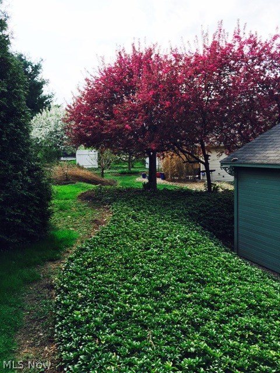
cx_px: 140
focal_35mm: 29
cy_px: 186
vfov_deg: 61.7
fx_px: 313
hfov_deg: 48.2
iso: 32
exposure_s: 1/1130
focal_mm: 4.15
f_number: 2.2
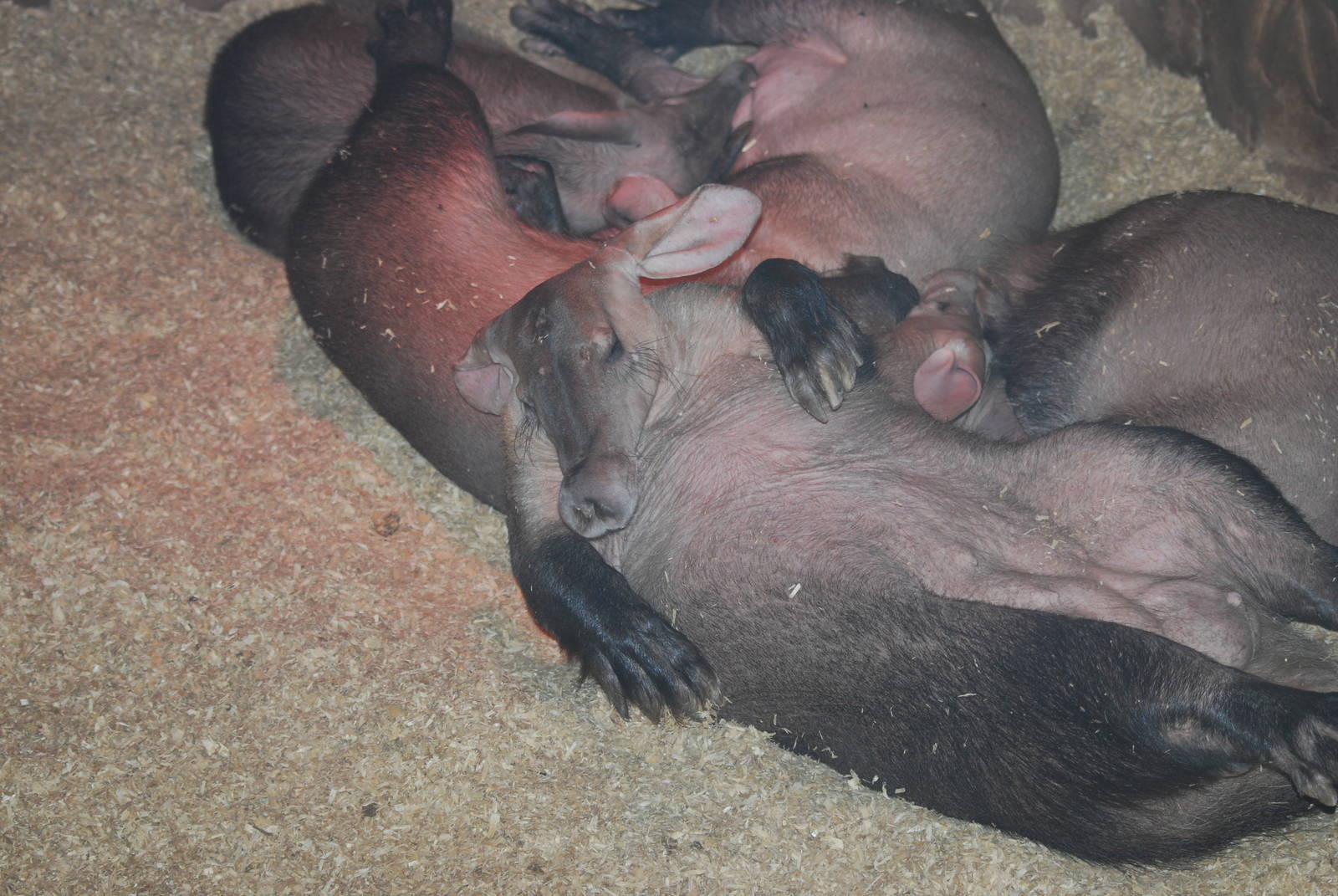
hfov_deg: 19.4
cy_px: 448
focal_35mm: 105
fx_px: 3907
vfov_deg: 13.1
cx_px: 669
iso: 280
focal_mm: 70
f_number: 4
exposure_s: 1/125
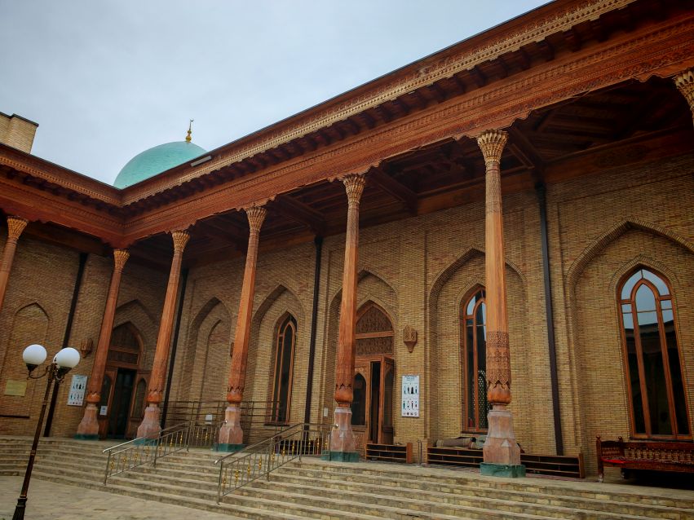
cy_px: 260
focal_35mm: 27
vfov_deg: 51.3
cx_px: 347
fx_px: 541
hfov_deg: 65.3
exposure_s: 1/100
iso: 50
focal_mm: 6.83
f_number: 2
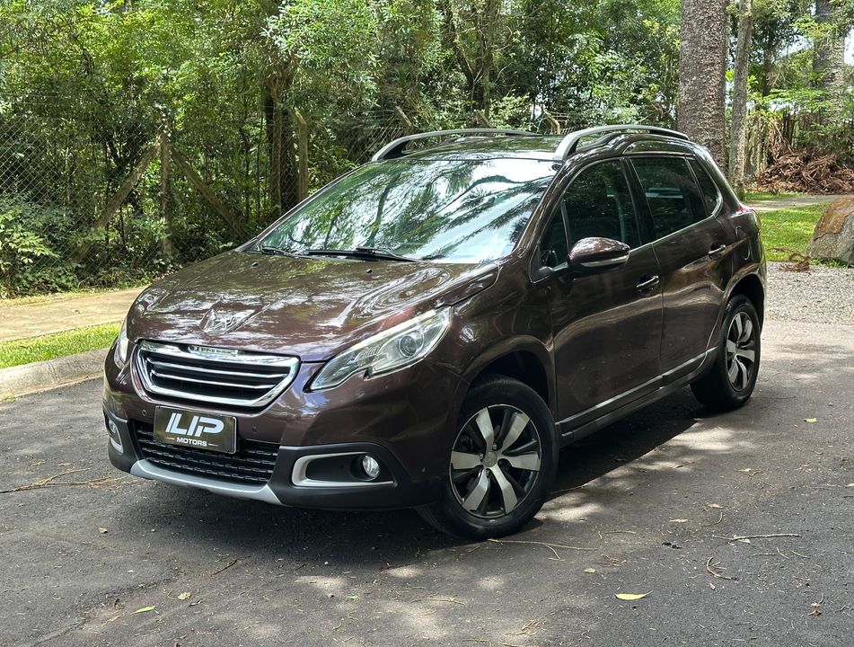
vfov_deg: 30.4
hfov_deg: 39.5
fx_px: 1188
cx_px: 427
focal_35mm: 48
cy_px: 324
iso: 50
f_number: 1.78
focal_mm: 6.86
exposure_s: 1/166
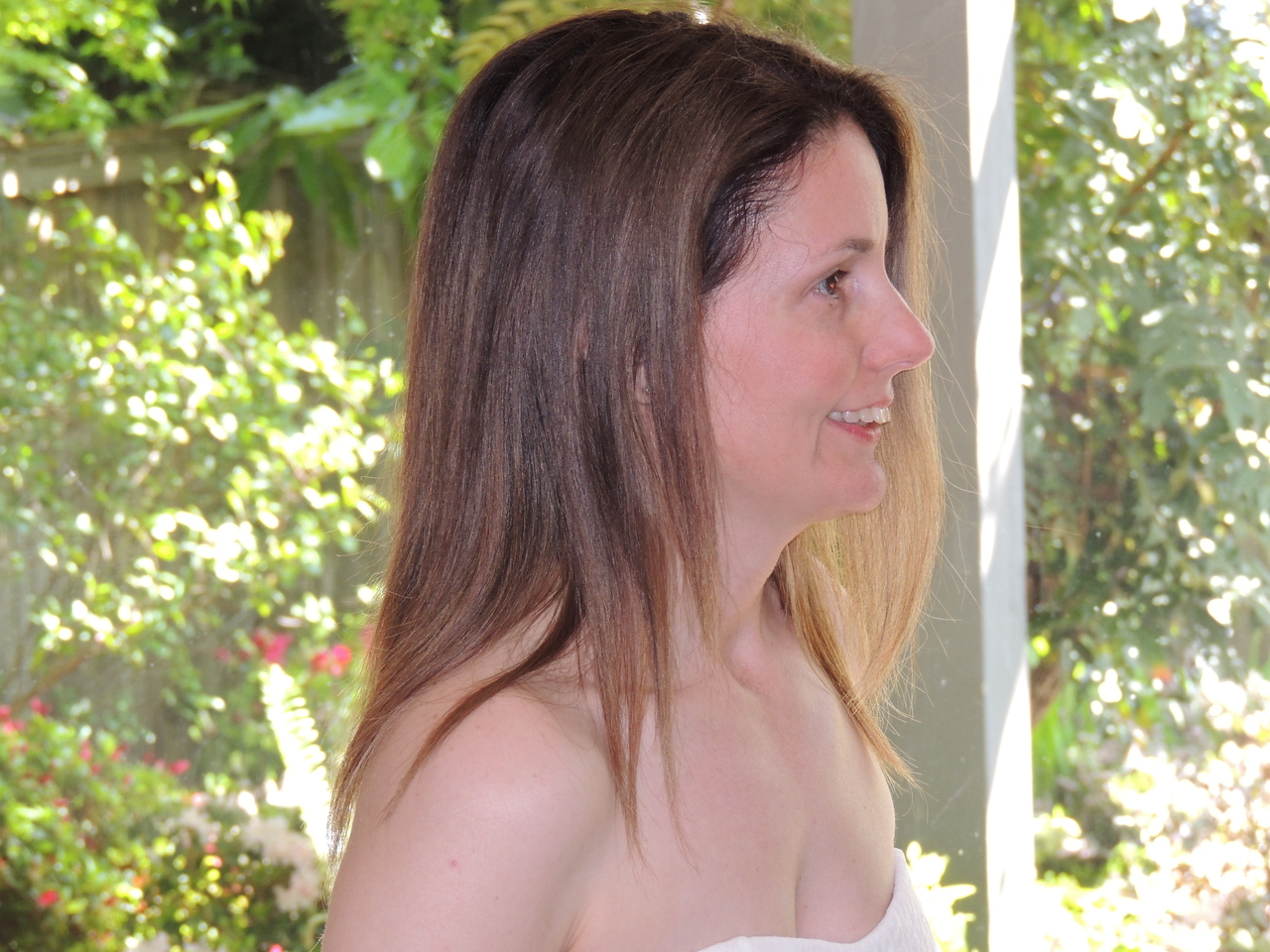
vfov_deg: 8.0
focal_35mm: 185
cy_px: 476
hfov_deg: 10.7
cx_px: 635
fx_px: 6787
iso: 360
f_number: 4.6
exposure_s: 1/60
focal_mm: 33
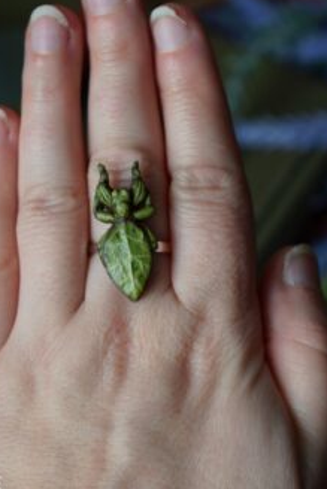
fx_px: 1369
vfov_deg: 20.3
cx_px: 135
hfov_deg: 13.6
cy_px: 242
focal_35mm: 101
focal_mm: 55
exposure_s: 1/60
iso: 640
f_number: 5.6
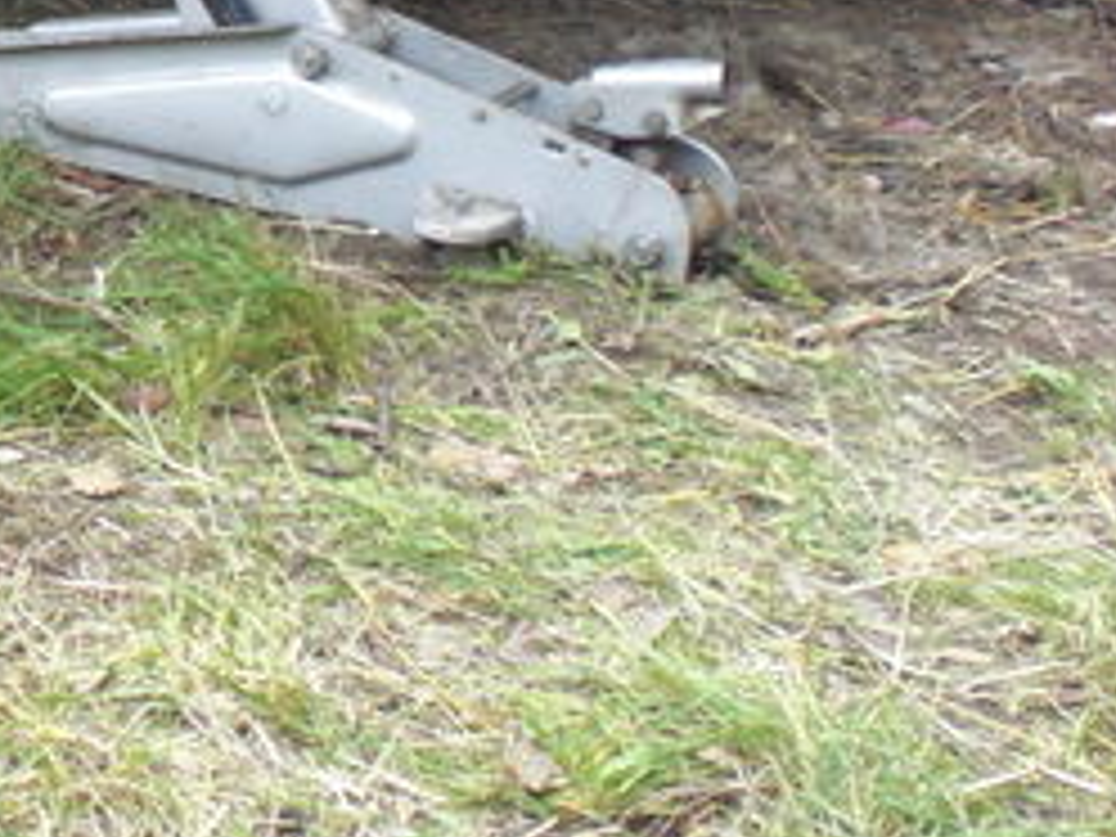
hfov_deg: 19.0
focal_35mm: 98
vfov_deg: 14.8
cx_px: -198
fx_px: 3159
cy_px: -63
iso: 200
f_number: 3.1
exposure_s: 1/80
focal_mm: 6.3
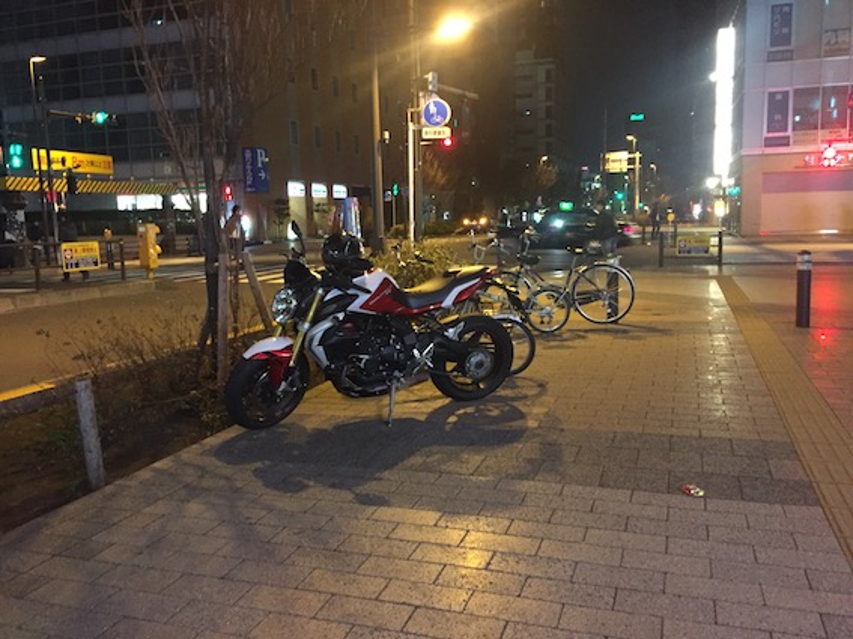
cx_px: 426
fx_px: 714
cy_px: 320
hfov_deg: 61.7
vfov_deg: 48.2
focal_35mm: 29
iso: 400
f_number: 2.2
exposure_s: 1/15
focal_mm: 4.15
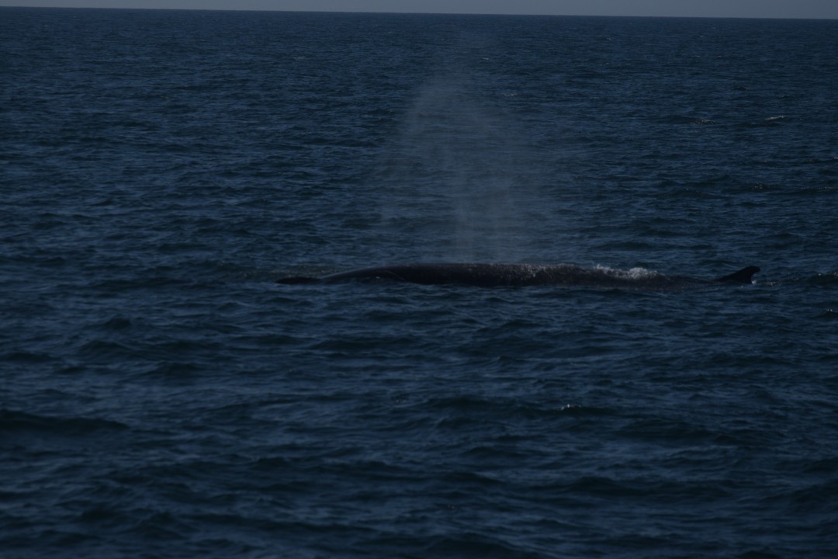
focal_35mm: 300
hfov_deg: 6.9
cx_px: 419
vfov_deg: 4.6
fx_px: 6983
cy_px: 280
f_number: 7.1
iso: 200
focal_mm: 200
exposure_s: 1/4000
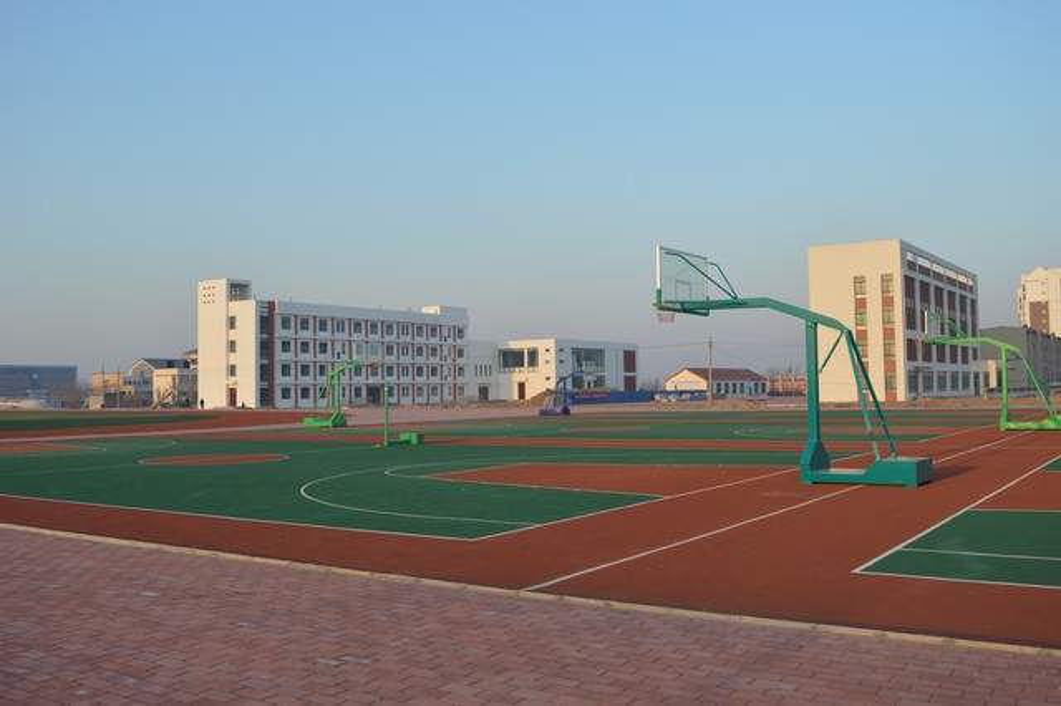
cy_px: 353
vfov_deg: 39.9
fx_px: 972
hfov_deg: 57.2
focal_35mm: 33
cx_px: 530
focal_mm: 22
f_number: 6.3
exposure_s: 1/160
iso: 100
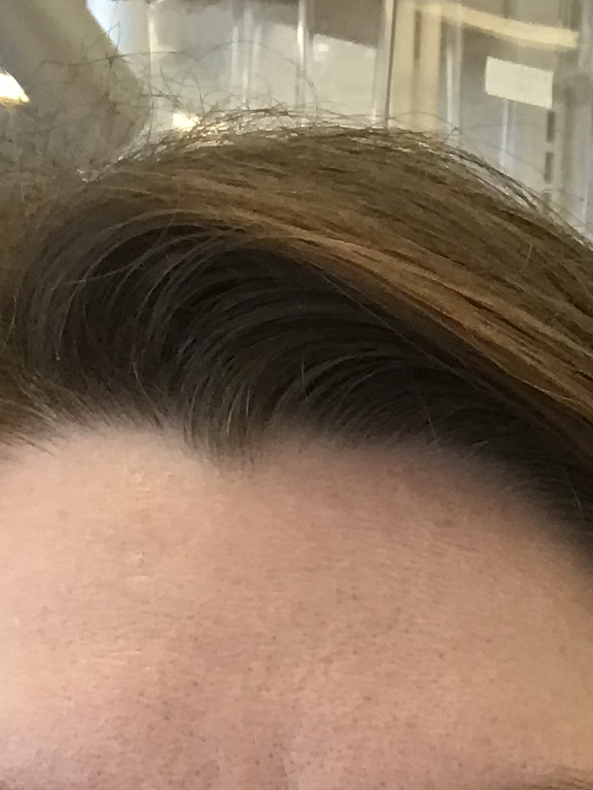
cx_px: 301
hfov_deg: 14.5
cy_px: 1063
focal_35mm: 102
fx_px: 2329
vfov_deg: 17.9
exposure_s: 1/30
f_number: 2.2
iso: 32
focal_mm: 2.87
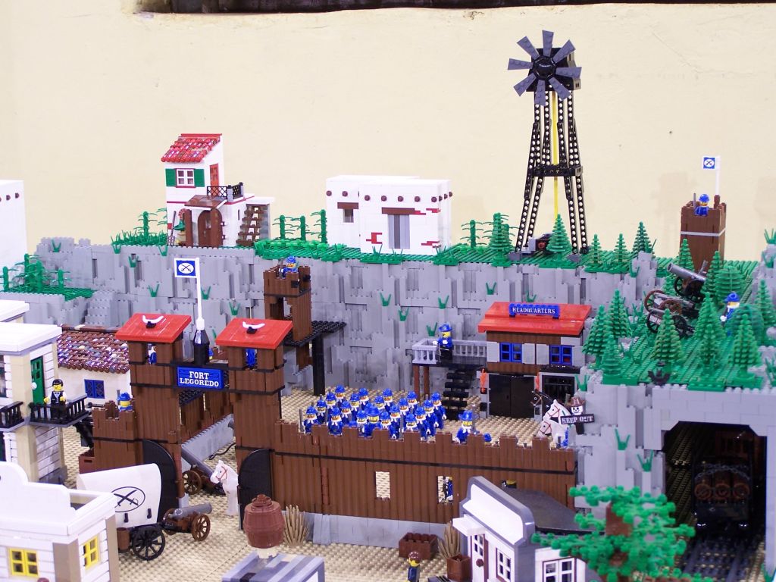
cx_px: 388
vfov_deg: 21.3
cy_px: 291
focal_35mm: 69
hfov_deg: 28.2
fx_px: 1547
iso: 80
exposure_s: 1/4
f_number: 3.2
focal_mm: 11.5
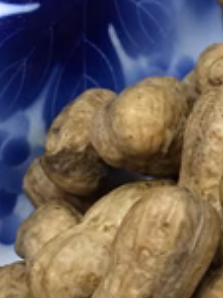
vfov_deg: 24.8
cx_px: 268
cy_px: 251
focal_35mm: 77
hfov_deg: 18.1
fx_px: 662
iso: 80
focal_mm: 4.15
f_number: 2.2
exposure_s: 1/15
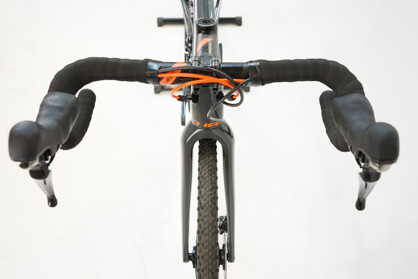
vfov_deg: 41.1
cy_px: 149
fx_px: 372
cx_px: 211
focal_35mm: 32
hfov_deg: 58.7
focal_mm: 29
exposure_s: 1/200
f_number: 5.6
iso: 2000
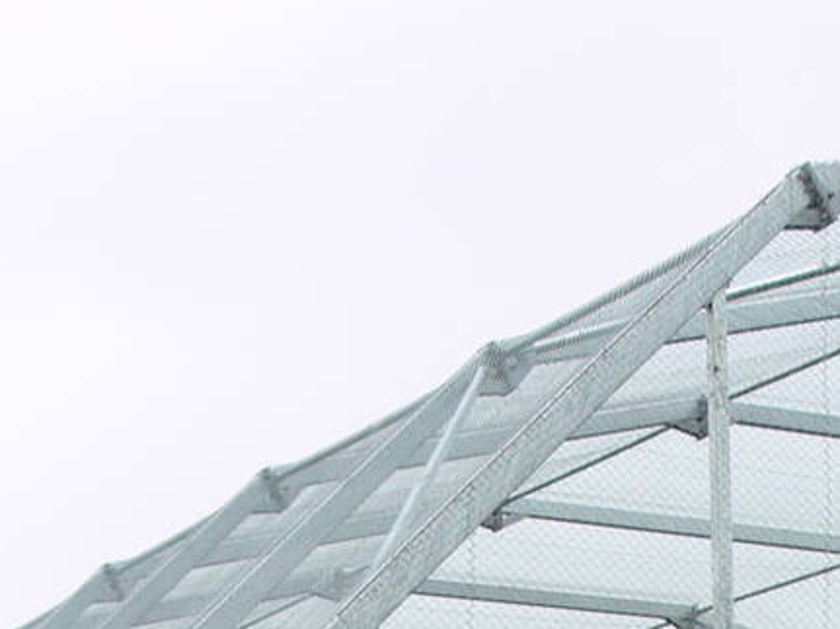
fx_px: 3154
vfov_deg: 10.7
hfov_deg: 15.1
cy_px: 1129
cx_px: 707
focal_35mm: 130
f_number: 4
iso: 80
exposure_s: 1/100
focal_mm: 7.4
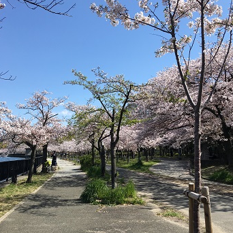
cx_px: 119
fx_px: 274
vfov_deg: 46.0
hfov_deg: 46.0
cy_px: 107
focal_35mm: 36
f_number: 2.2
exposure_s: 1/1374
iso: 25
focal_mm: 4.15
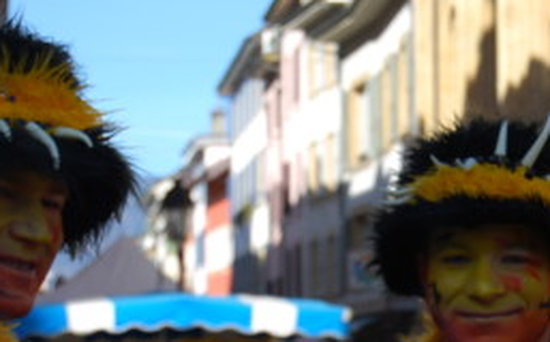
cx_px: 494
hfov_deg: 12.7
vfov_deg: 8.0
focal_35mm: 164
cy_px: 300
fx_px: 2455
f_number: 7.1
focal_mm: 55
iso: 100
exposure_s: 1/200
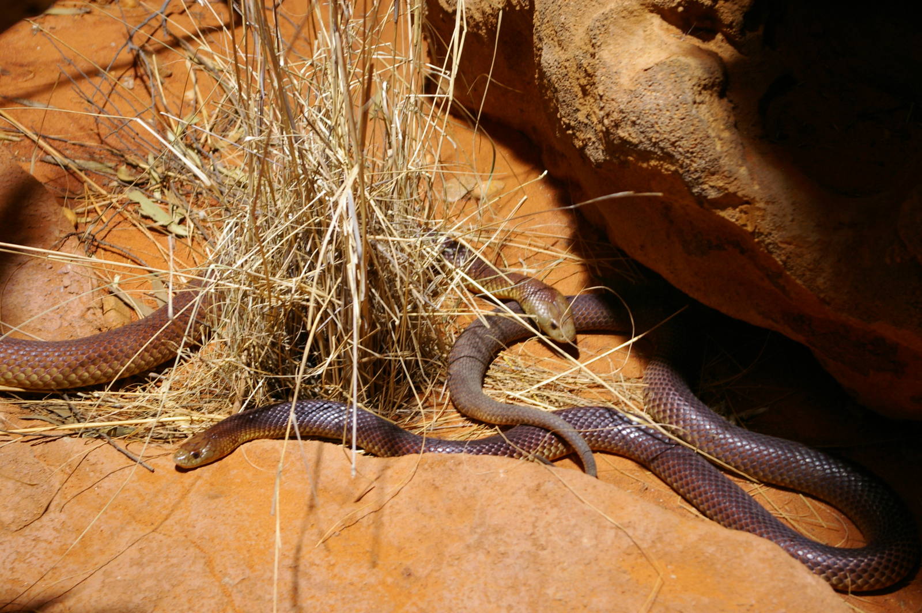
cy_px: 306
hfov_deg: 24.6
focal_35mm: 82
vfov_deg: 16.5
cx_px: 461
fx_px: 2111
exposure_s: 1/15
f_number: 5.6
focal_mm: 55
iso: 400
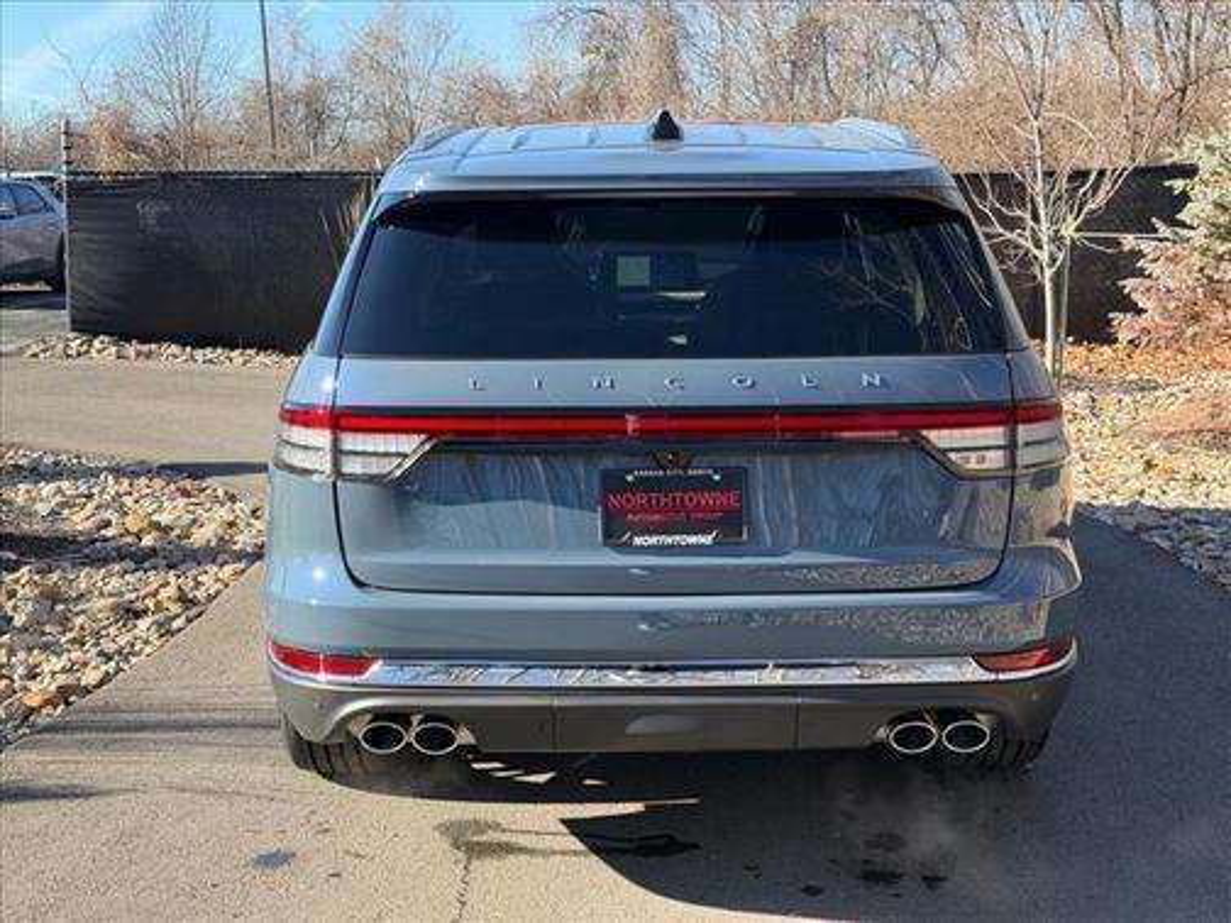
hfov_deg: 39.7
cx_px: 616
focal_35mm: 48
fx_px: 1707
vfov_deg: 30.3
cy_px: 462
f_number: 1.78
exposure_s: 1/1403
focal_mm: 6.76
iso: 80
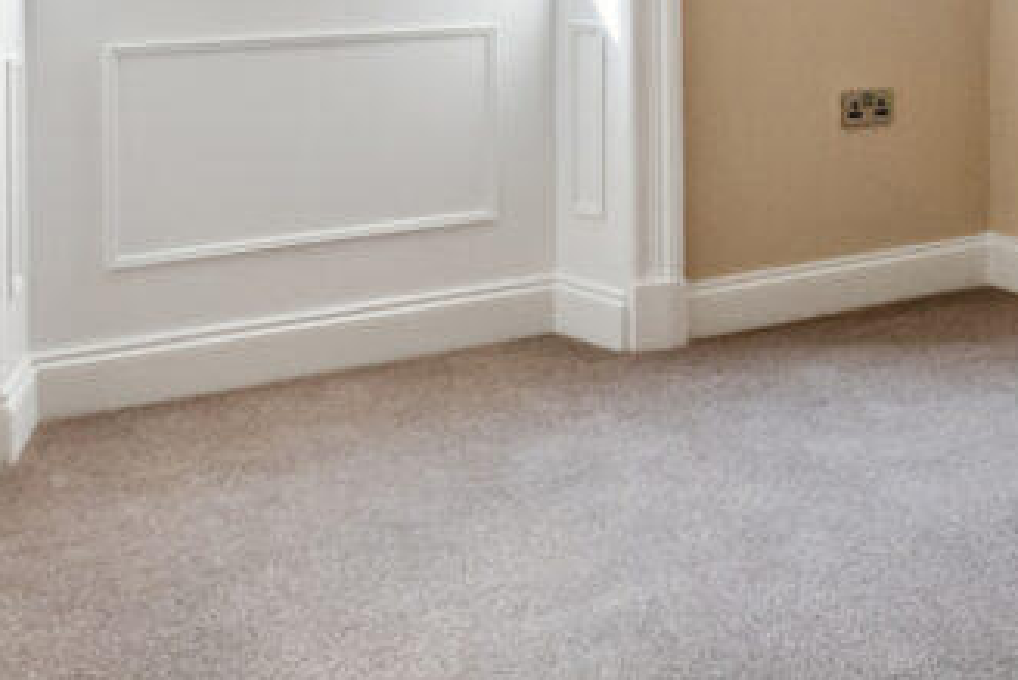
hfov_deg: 35.9
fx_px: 1459
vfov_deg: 24.2
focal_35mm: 52
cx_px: 940
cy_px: -95
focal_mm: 11
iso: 1250
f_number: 10
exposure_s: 1/125
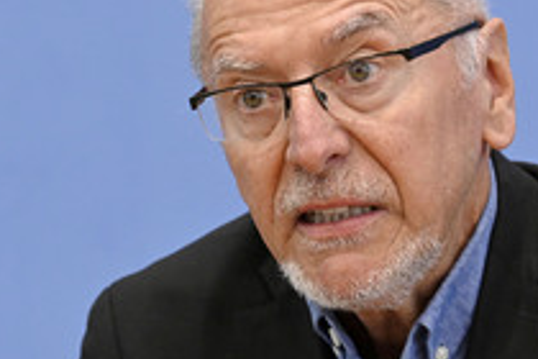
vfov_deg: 6.1
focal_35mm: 225
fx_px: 3362
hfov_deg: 9.1
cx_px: 332
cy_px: 238
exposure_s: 1/500
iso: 3200
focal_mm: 105
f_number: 5.6
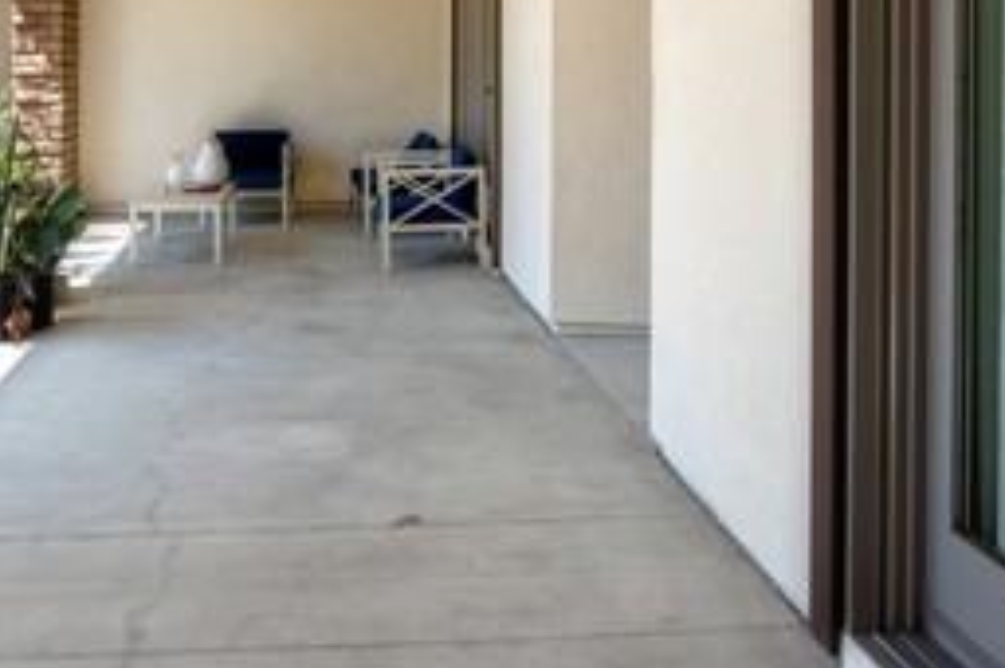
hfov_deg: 48.0
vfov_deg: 31.7
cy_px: 63
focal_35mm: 40
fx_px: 1115
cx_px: 373
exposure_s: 1/160
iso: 125
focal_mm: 16
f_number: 6.3
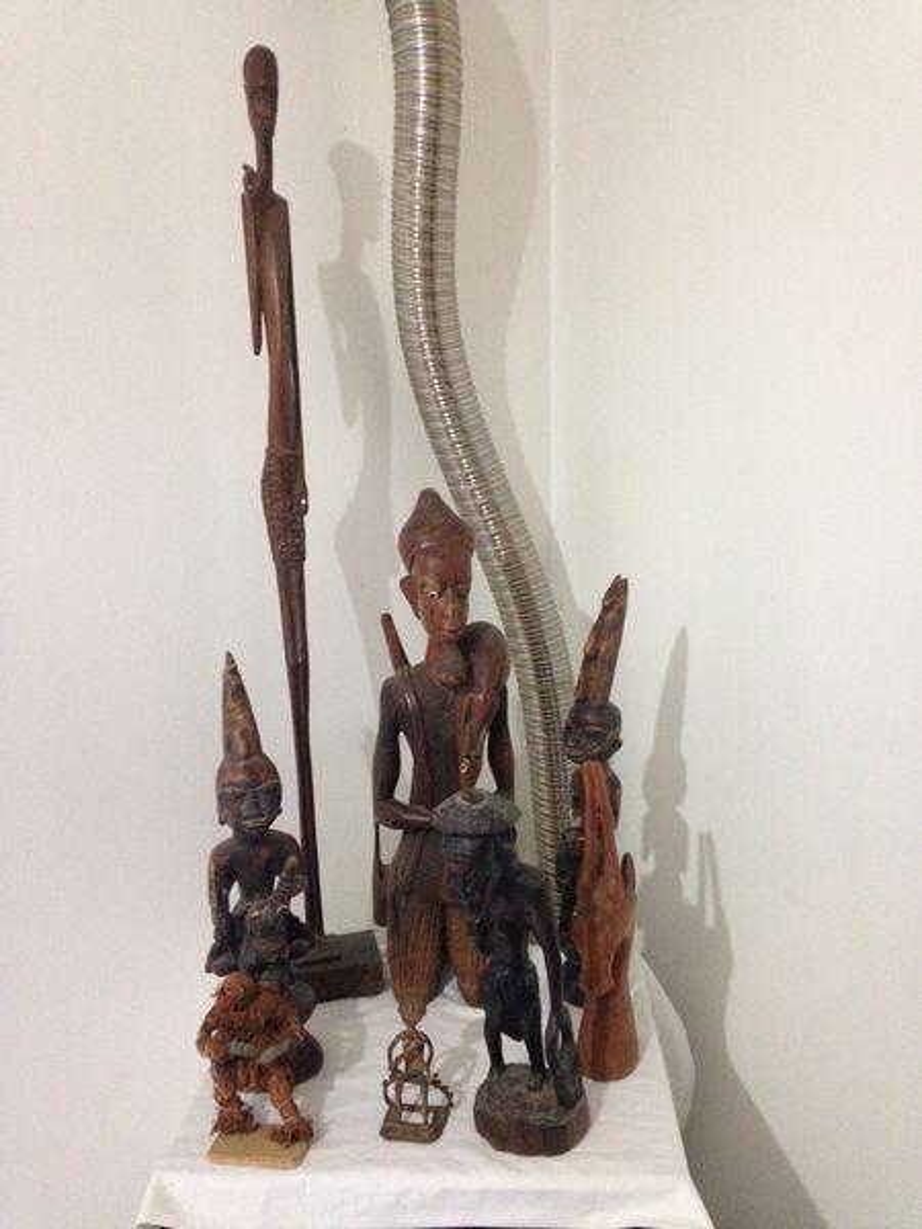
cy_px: 614
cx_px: 461
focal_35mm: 33
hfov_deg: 42.9
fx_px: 1172
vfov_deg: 55.4
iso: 320
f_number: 2.4
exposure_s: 1/17
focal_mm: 4.12
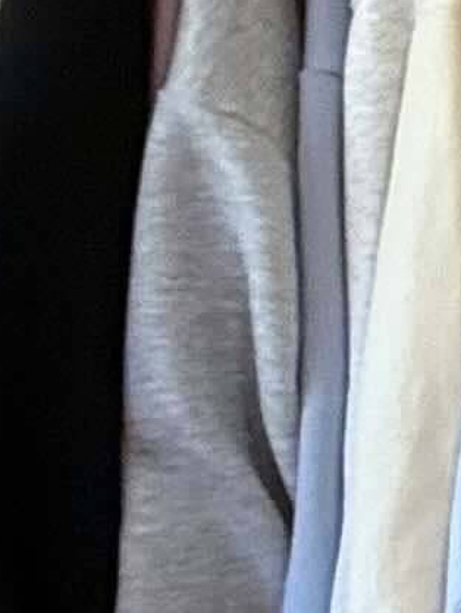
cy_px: 312
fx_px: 2395
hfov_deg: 5.5
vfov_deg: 14.6
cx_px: 2632
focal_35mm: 135
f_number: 2.2
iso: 250
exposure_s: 1/60
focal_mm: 2.22
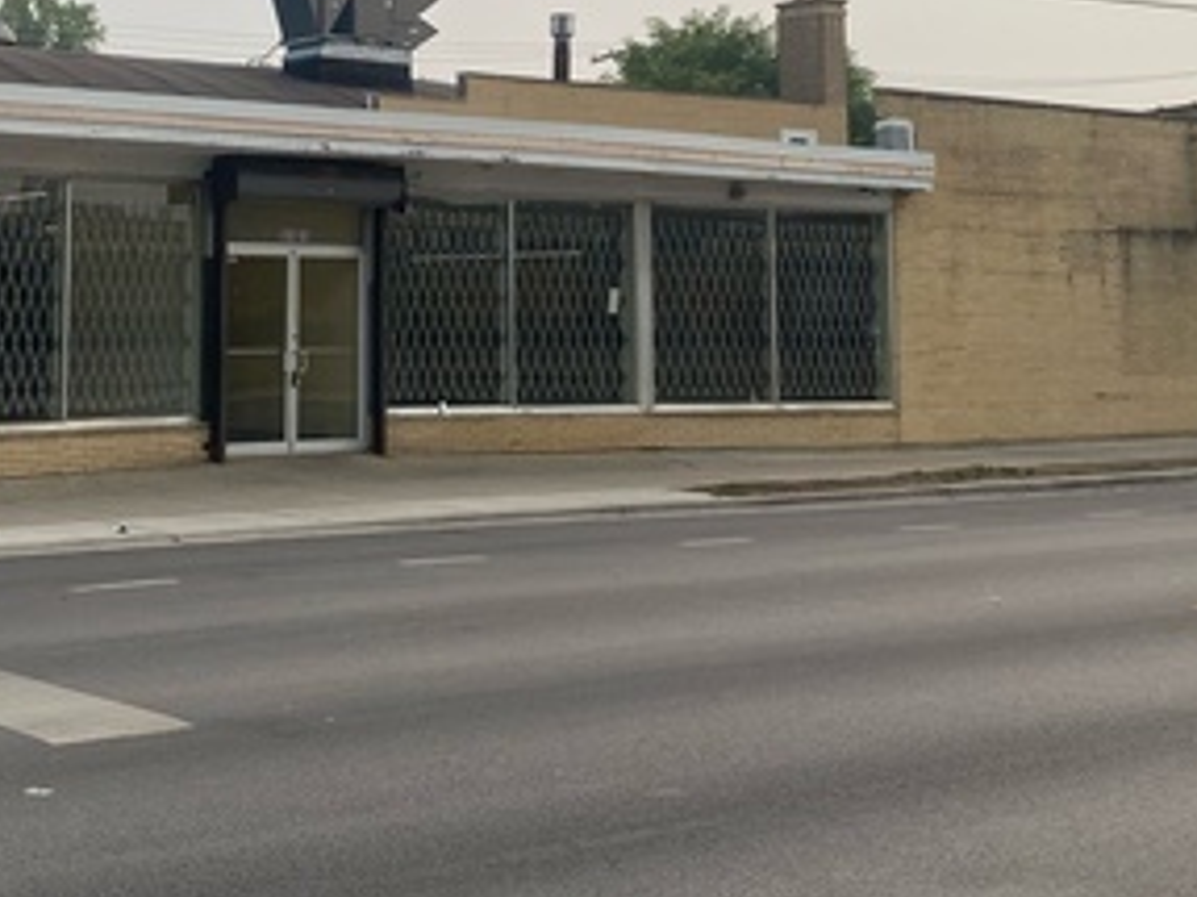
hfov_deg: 32.9
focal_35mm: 58
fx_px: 2005
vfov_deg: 24.7
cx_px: 367
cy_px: 134
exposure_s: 1/6061
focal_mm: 4.25
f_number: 1.8
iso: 32
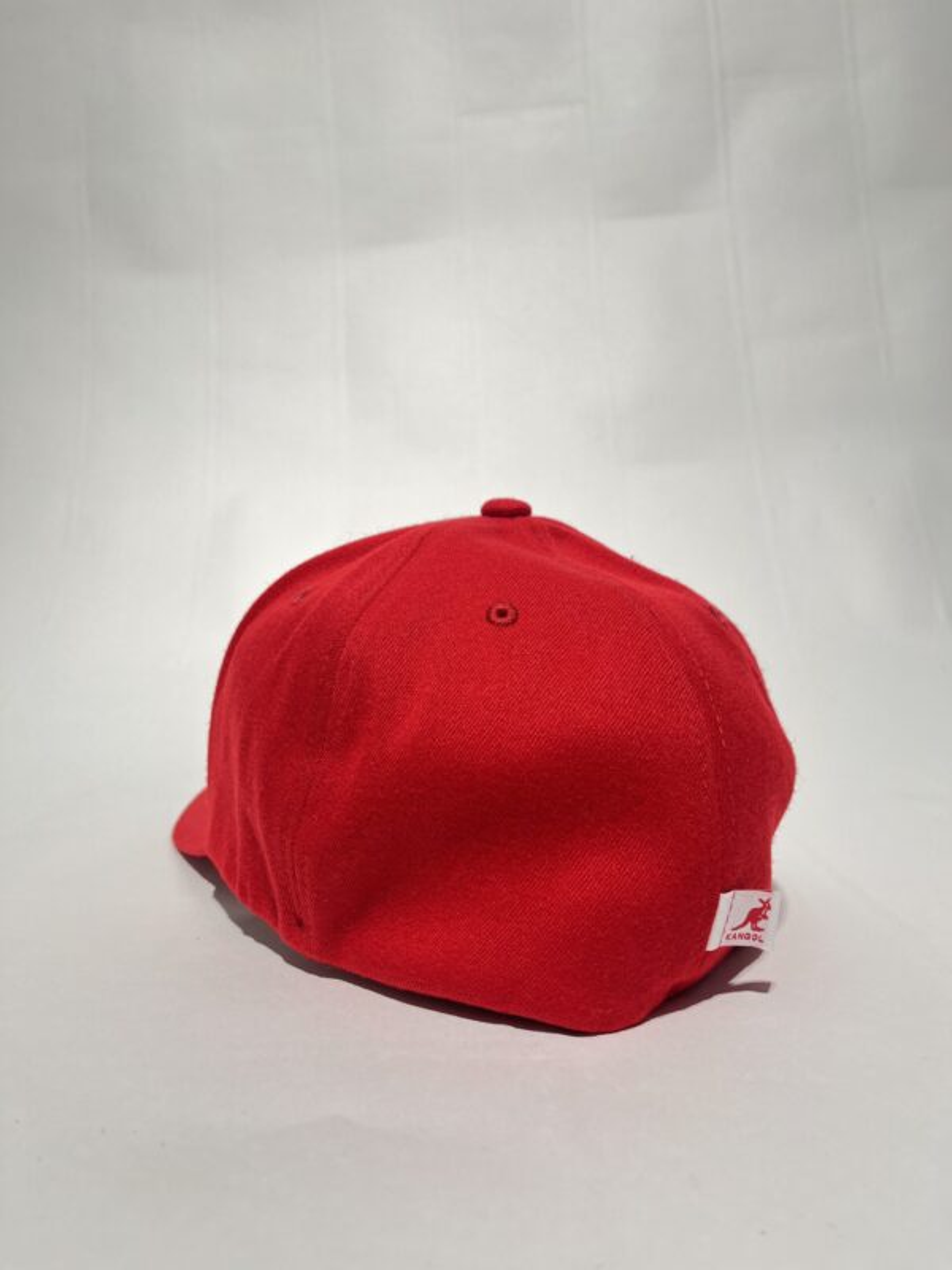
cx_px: 476
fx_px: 953
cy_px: 635
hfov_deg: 53.1
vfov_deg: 67.3
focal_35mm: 26
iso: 50
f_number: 1.6
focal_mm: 5.1
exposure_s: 1/244
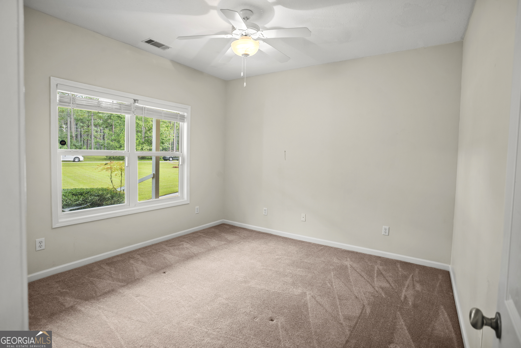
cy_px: 174
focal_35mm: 17
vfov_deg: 70.5
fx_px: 246
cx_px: 260
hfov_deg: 93.2
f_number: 7.1
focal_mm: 17
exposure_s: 1/2.5
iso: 250
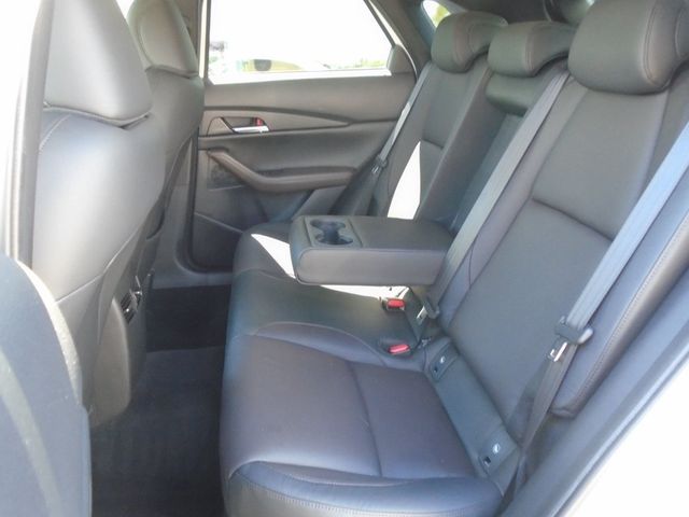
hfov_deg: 67.3
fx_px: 518
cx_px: 344
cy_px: 258
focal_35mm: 26
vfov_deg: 53.1
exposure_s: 1/30
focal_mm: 4.6
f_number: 3.2
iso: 400
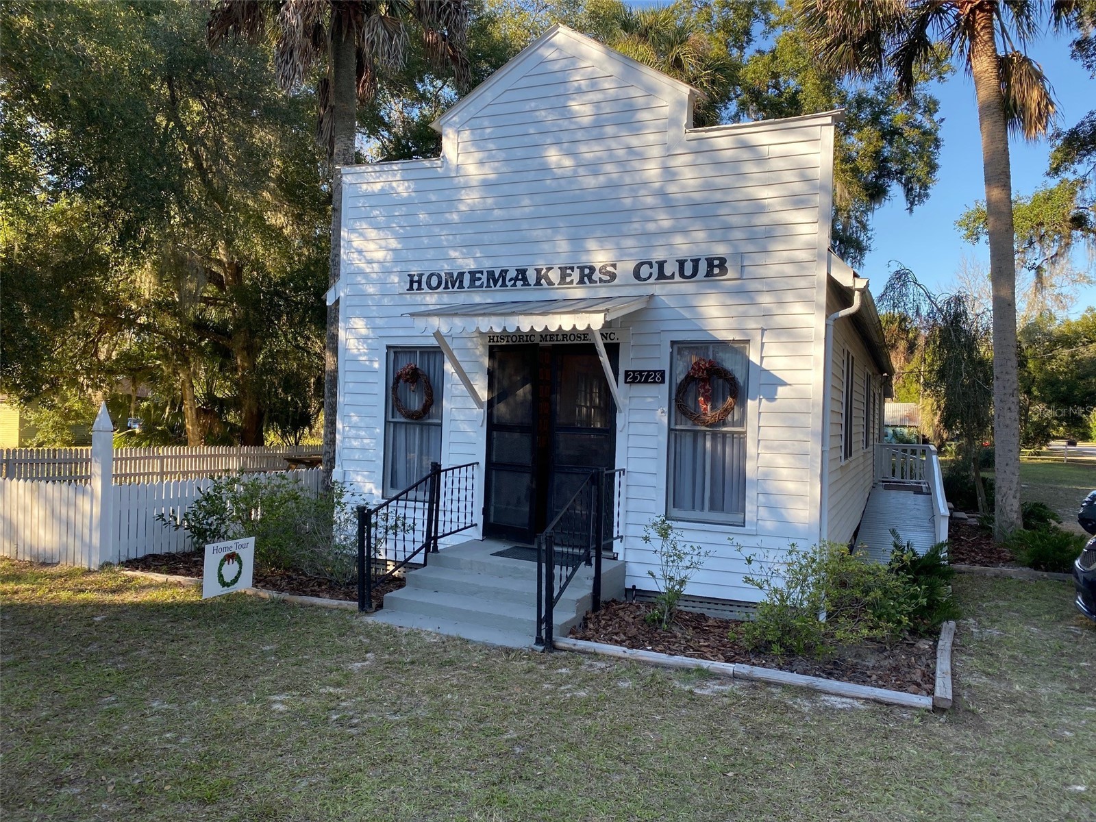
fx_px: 823
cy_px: 411
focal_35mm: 26
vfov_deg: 53.1
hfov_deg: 67.3
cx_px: 548
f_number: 1.8
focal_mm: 4.25
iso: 32
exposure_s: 1/524
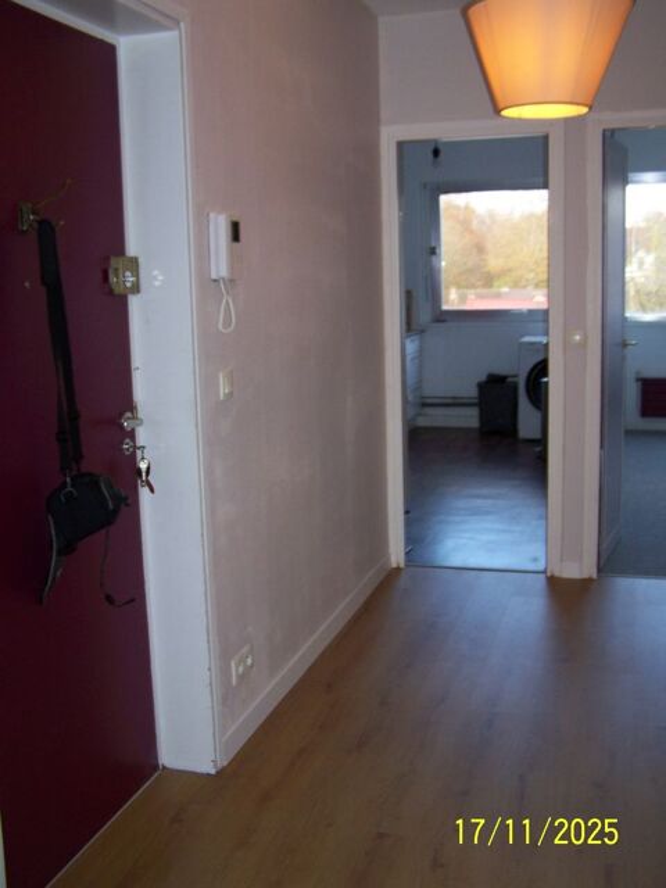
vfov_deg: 49.0
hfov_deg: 37.7
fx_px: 975
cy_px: 444
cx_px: 333
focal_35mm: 38
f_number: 2.8
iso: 80
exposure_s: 1/60
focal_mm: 6.3
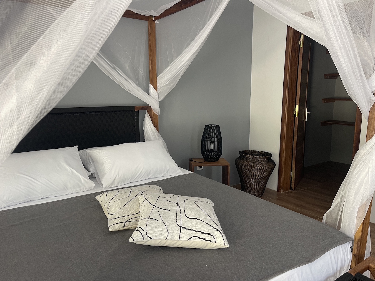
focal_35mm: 25
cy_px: 140
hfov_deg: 69.4
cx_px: 188
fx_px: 271
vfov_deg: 54.9
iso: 160
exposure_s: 1/60
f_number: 1.6
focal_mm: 5.1
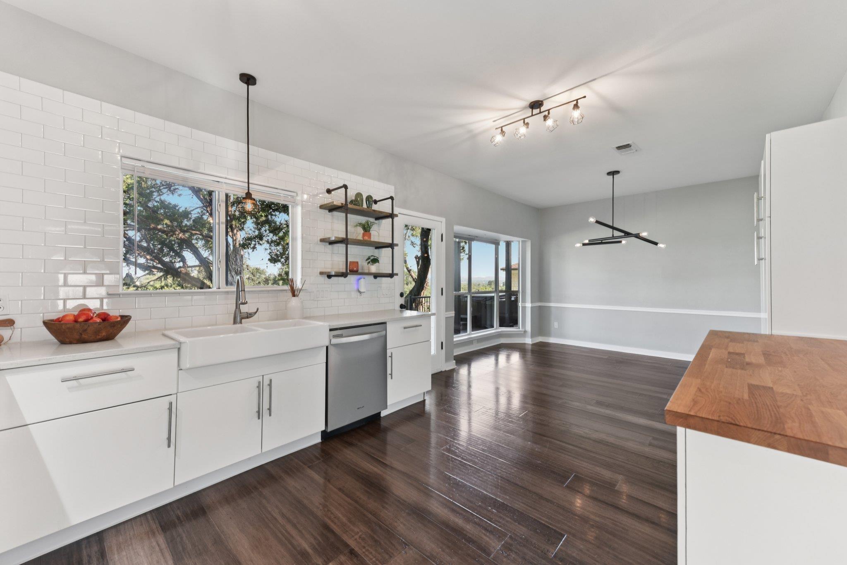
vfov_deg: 81.2
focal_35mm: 14
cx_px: 424
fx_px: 329
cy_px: 282
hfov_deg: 104.2
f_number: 8
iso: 110
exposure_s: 1/8
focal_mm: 14
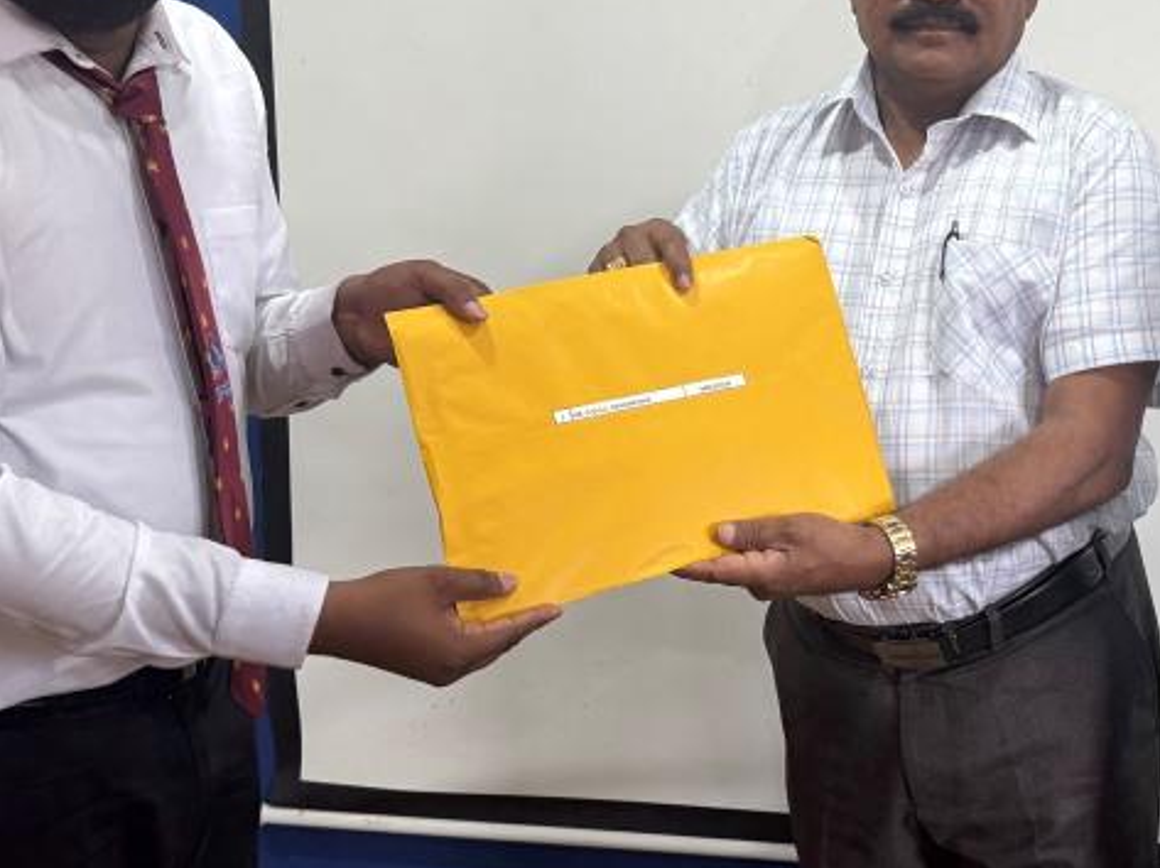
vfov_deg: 27.7
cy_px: 248
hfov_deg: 36.3
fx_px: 1741
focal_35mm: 52
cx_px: 819
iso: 200
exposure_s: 1/100
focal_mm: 6.76
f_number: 1.78
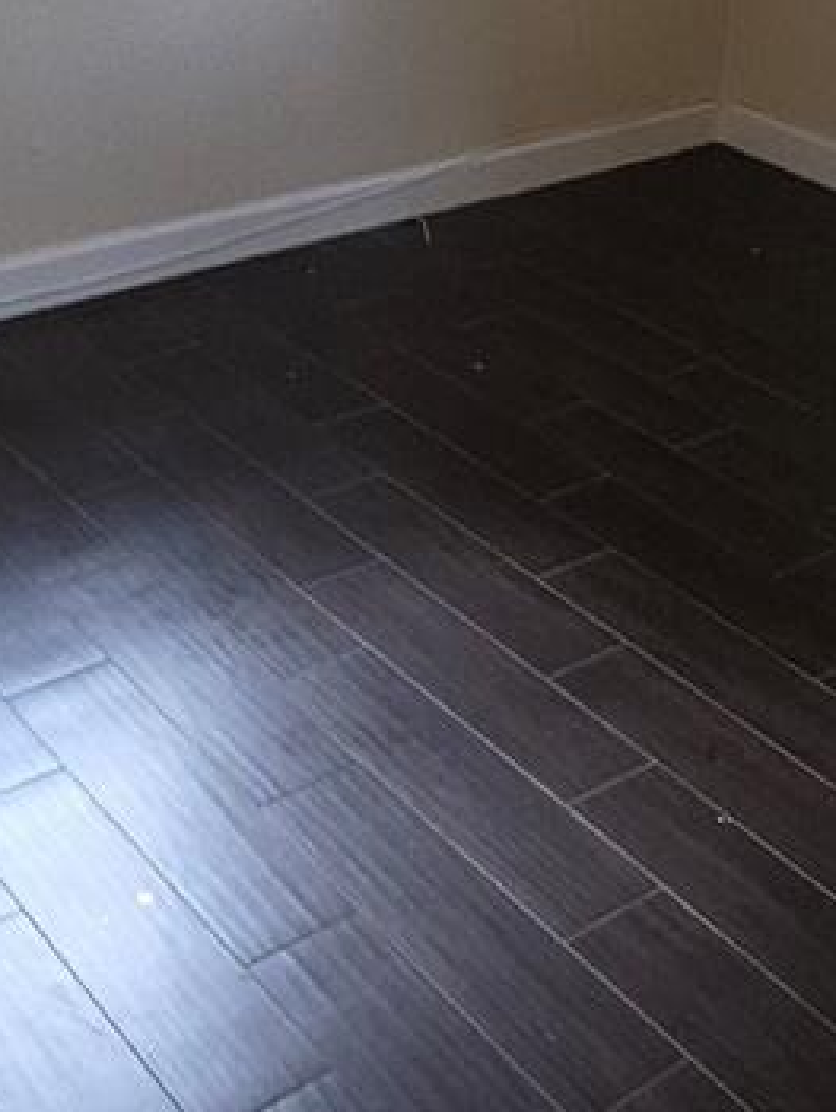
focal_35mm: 57
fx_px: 1833
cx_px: 591
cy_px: 146
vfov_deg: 32.4
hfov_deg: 25.5
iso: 80
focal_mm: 2.2
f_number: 1.9
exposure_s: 1/60
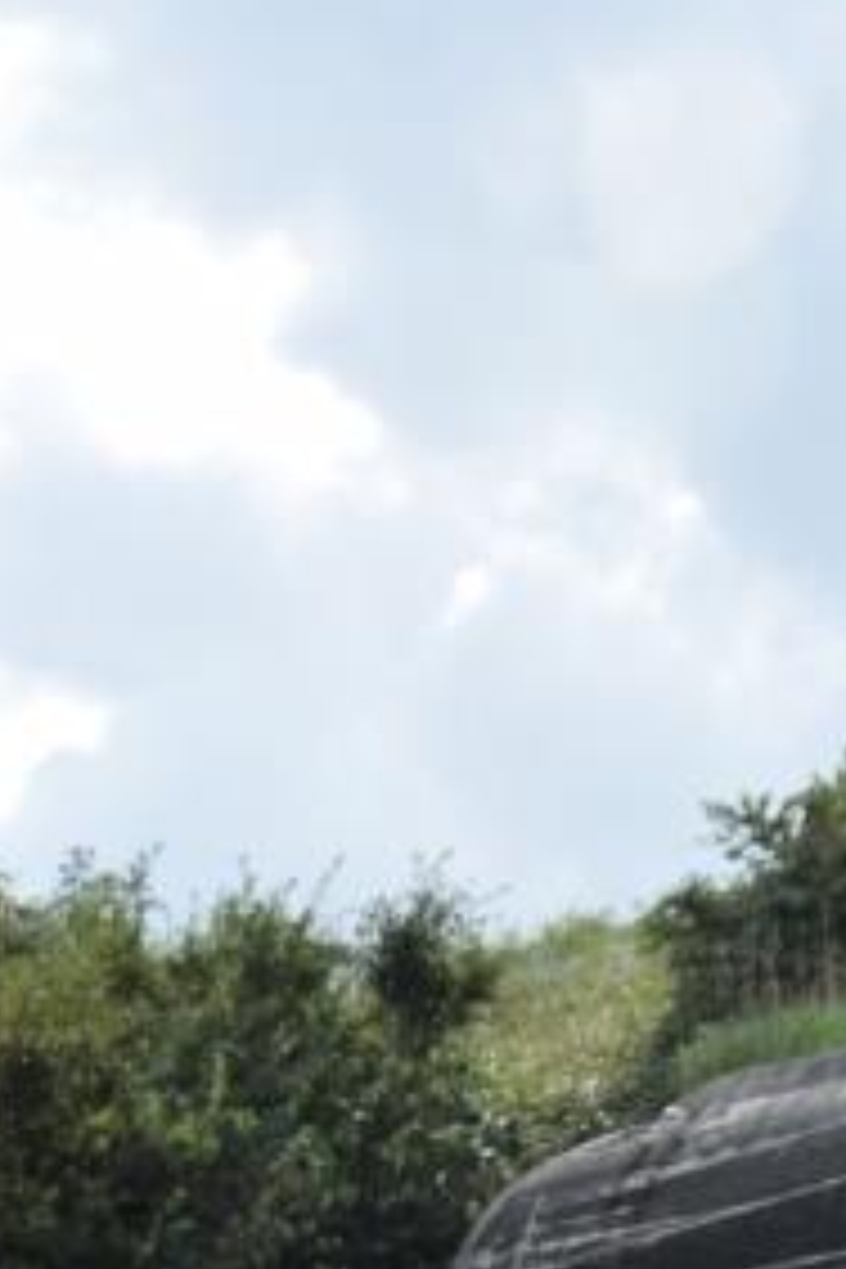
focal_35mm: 120
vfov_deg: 15.2
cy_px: 2138
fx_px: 4230
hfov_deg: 11.3
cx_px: -97
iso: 125
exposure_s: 1/800
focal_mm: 22
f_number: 3.8
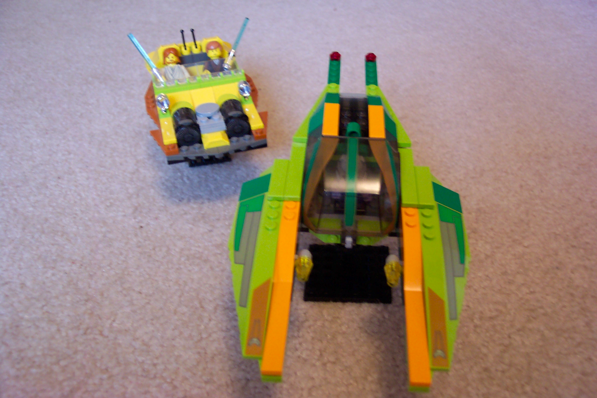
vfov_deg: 35.1
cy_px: 199
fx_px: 630
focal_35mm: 38
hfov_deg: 50.7
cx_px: 298
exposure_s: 1/10
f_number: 2.8
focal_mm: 8
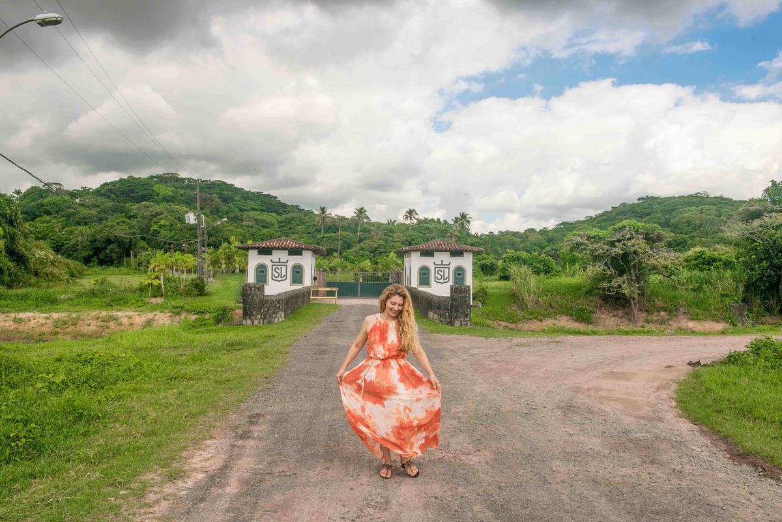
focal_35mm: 32
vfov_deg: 41.1
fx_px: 695
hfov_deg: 58.7
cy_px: 261
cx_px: 391
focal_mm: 32
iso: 320
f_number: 11
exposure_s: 1/800
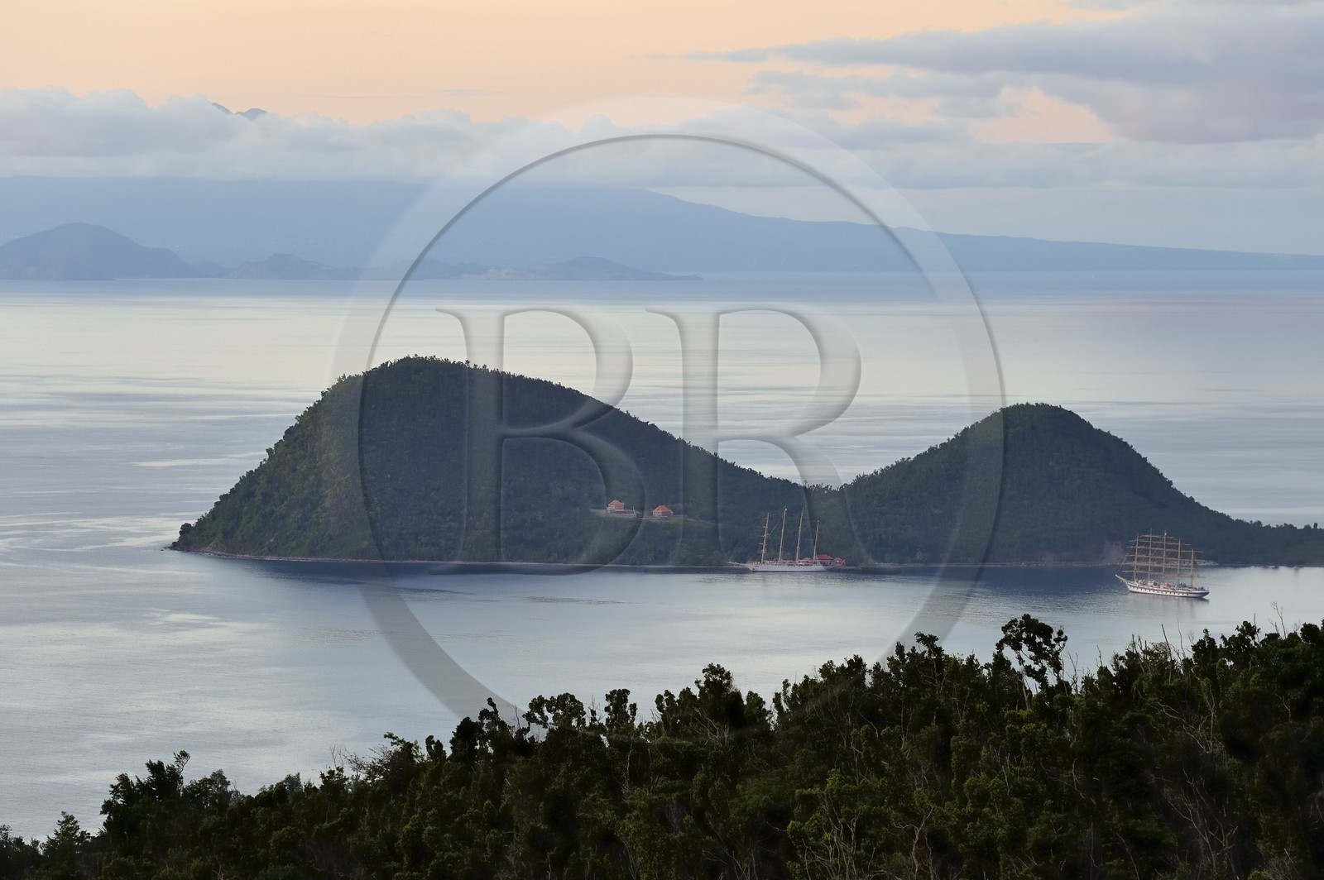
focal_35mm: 185
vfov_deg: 7.4
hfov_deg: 11.1
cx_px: 662
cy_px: 440
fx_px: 6798
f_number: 5
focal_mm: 185
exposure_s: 1/200
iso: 800
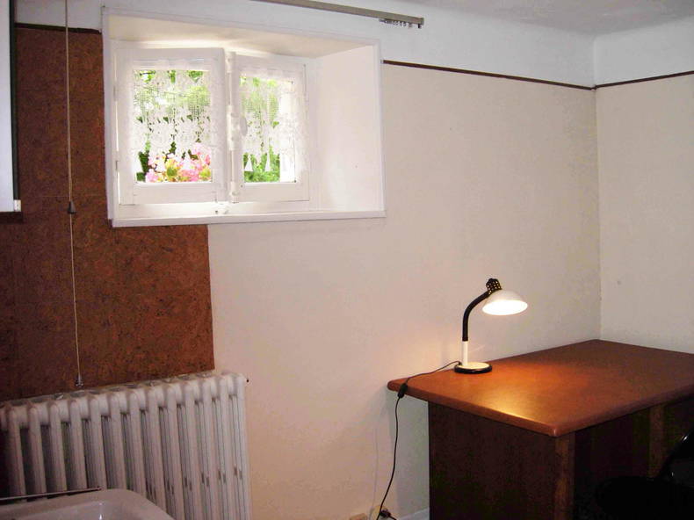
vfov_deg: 39.6
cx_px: 347
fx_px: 722
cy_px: 260
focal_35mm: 36
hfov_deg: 51.4
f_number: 2.7
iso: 200
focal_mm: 7.5
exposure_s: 1/181
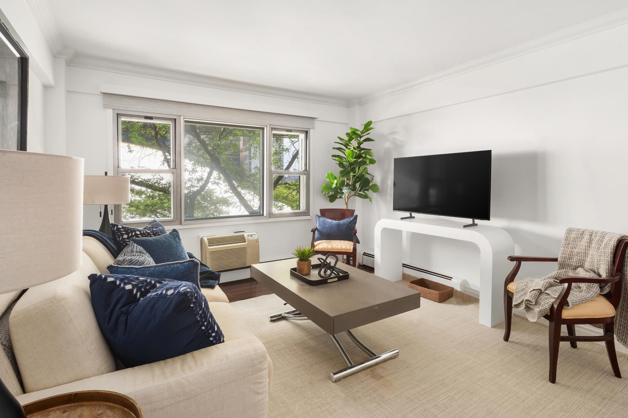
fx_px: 297
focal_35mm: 17
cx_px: 314
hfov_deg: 93.3
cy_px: 209
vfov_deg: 70.4
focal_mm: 17
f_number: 22
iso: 500
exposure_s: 1/2
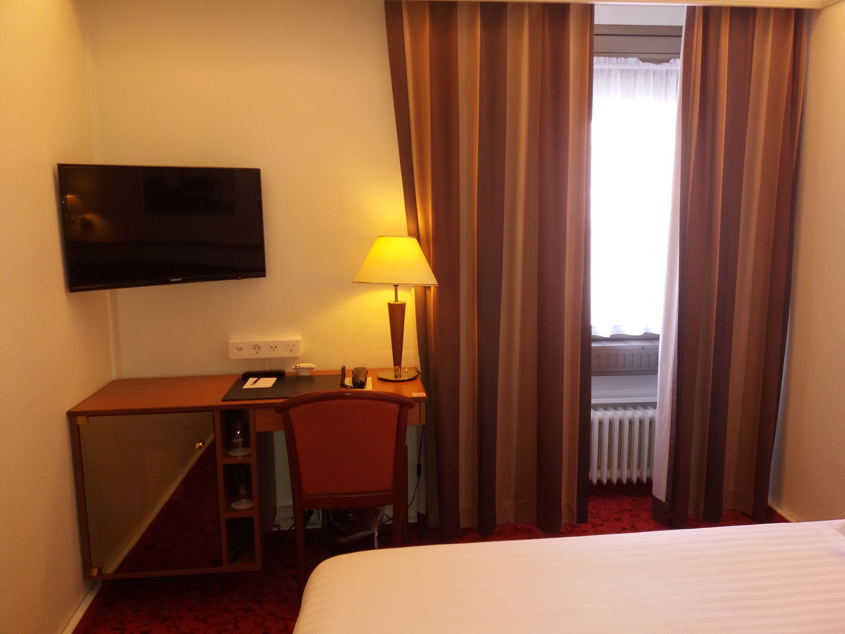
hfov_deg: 63.4
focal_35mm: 28
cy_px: 317
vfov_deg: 49.7
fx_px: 683
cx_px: 422
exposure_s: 1/30
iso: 100
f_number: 1.9
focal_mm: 3.7
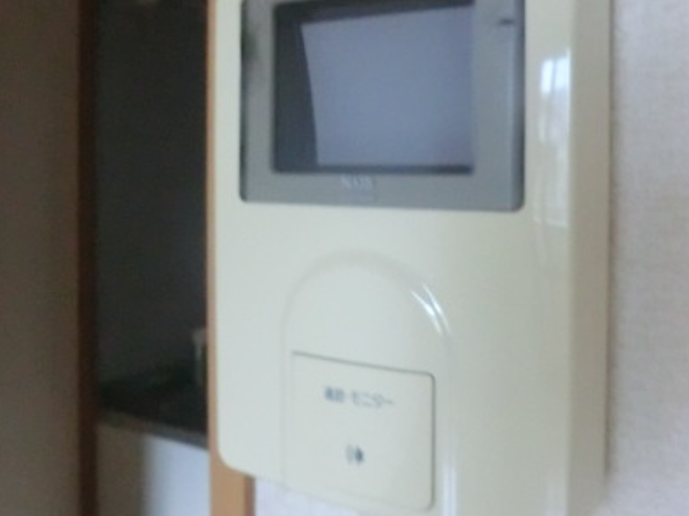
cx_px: 367
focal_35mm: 39
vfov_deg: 36.6
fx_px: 776
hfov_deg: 47.9
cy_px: 192
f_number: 3.2
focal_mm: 4.3
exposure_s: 1/20
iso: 800
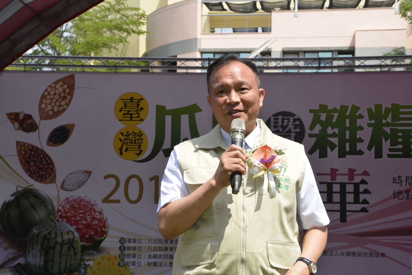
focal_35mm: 70
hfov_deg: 28.8
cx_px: 206
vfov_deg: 19.5
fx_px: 801
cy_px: 138
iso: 320
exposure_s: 1/125
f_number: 18
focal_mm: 70
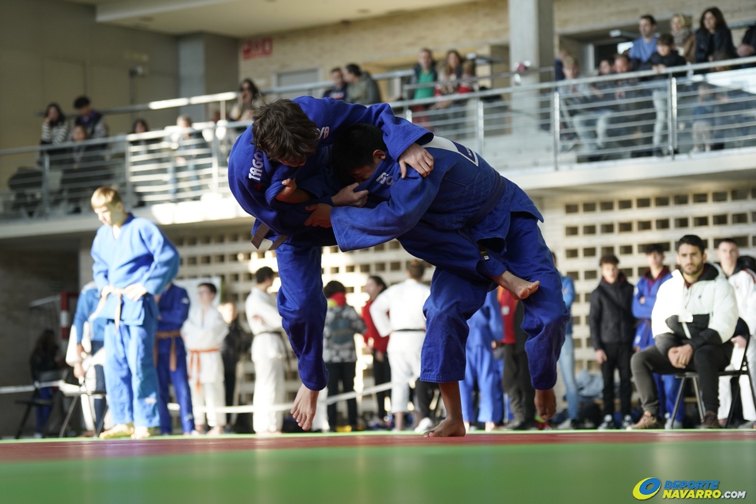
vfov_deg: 11.8
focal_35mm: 116
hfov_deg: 17.6
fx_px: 2436
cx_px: 378
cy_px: 252
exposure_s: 1/800
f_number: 4
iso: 1600
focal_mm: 116
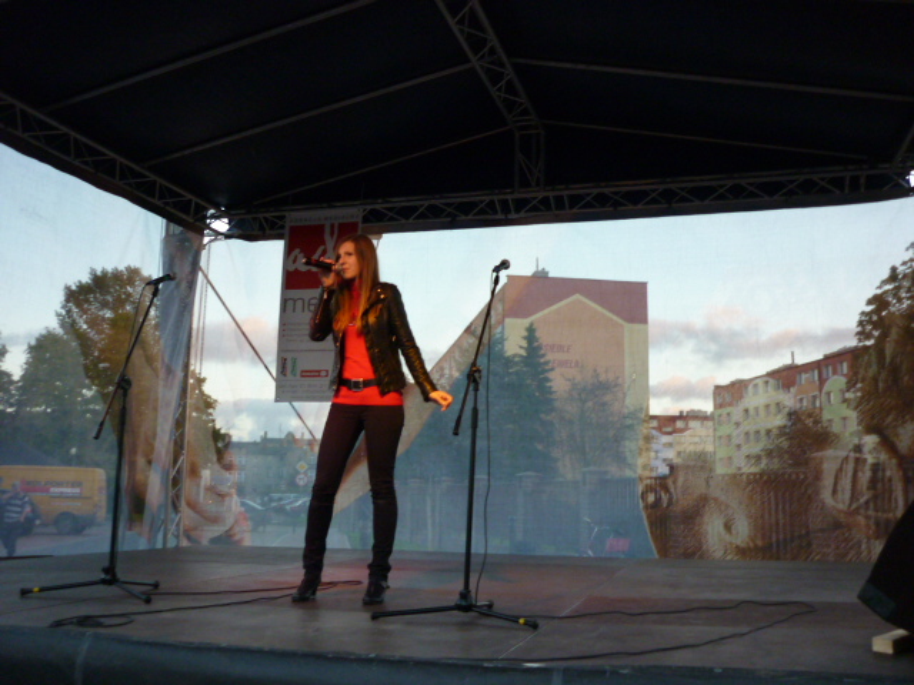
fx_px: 871
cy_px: 342
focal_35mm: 33
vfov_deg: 42.9
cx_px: 457
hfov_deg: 55.4
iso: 250
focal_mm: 5.5
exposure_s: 1/60
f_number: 2.8
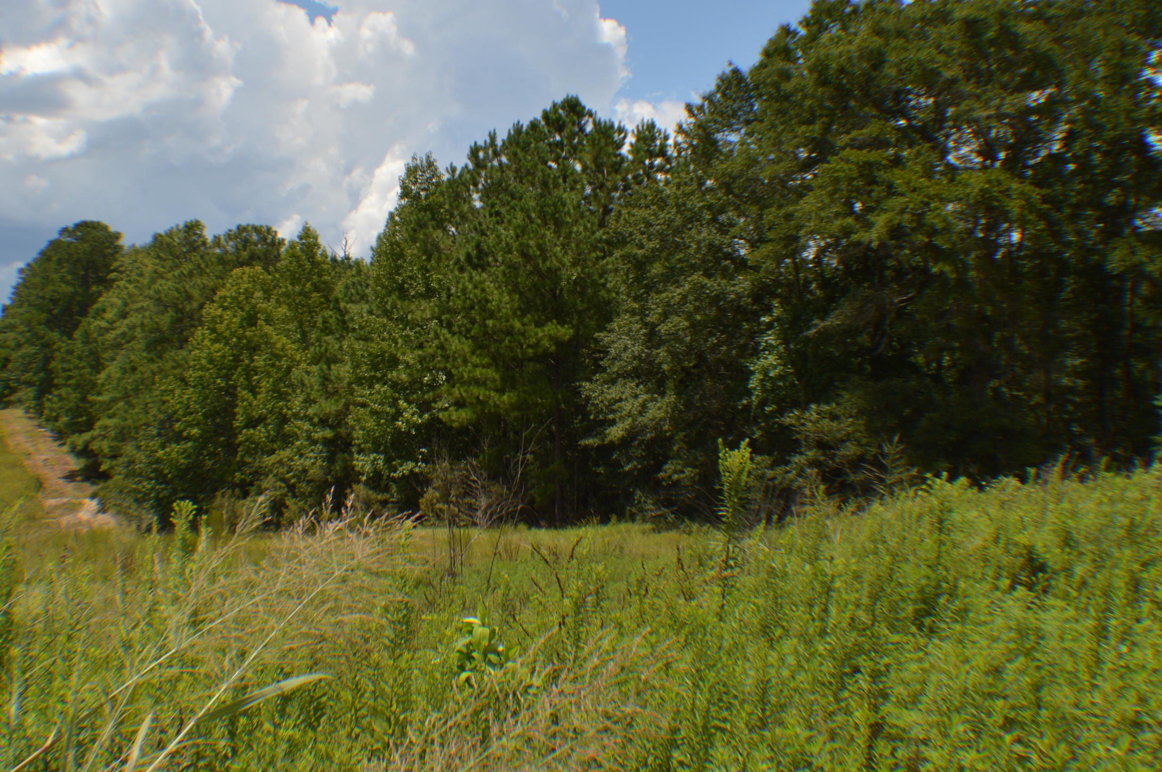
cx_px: 548
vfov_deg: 21.8
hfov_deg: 32.4
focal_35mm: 62
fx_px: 1999
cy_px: 308
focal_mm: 30
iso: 100
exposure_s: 1/250
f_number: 8
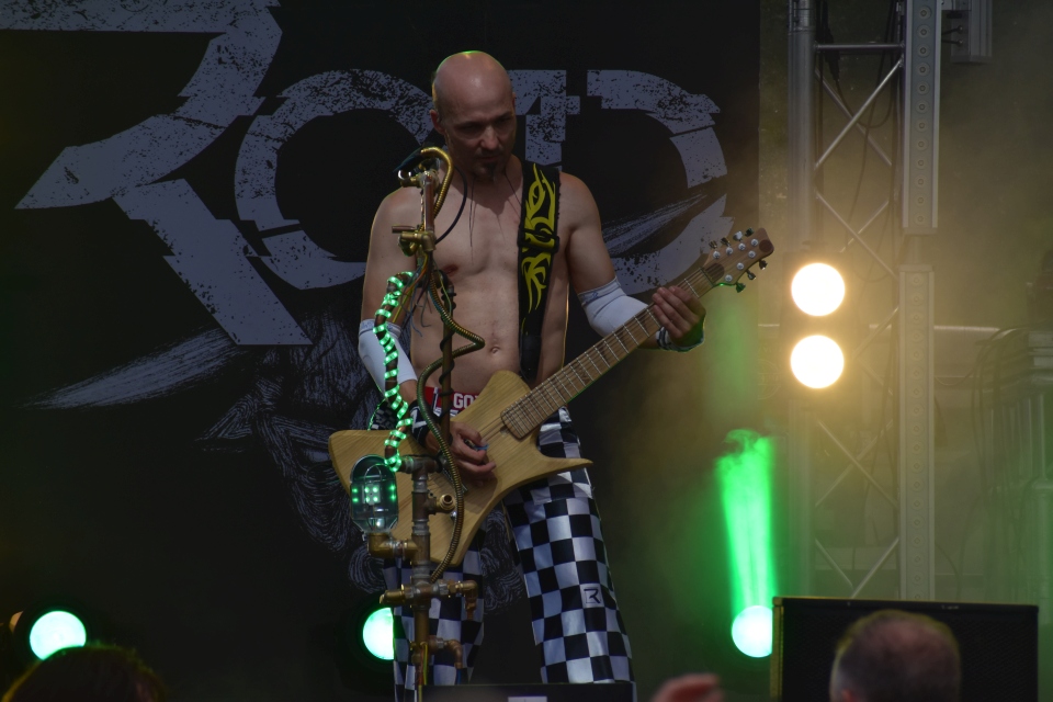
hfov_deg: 4.6
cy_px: 351
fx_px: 13161
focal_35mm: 450
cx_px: 526
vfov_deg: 3.1
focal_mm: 300
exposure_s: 1/250
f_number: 10
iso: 400
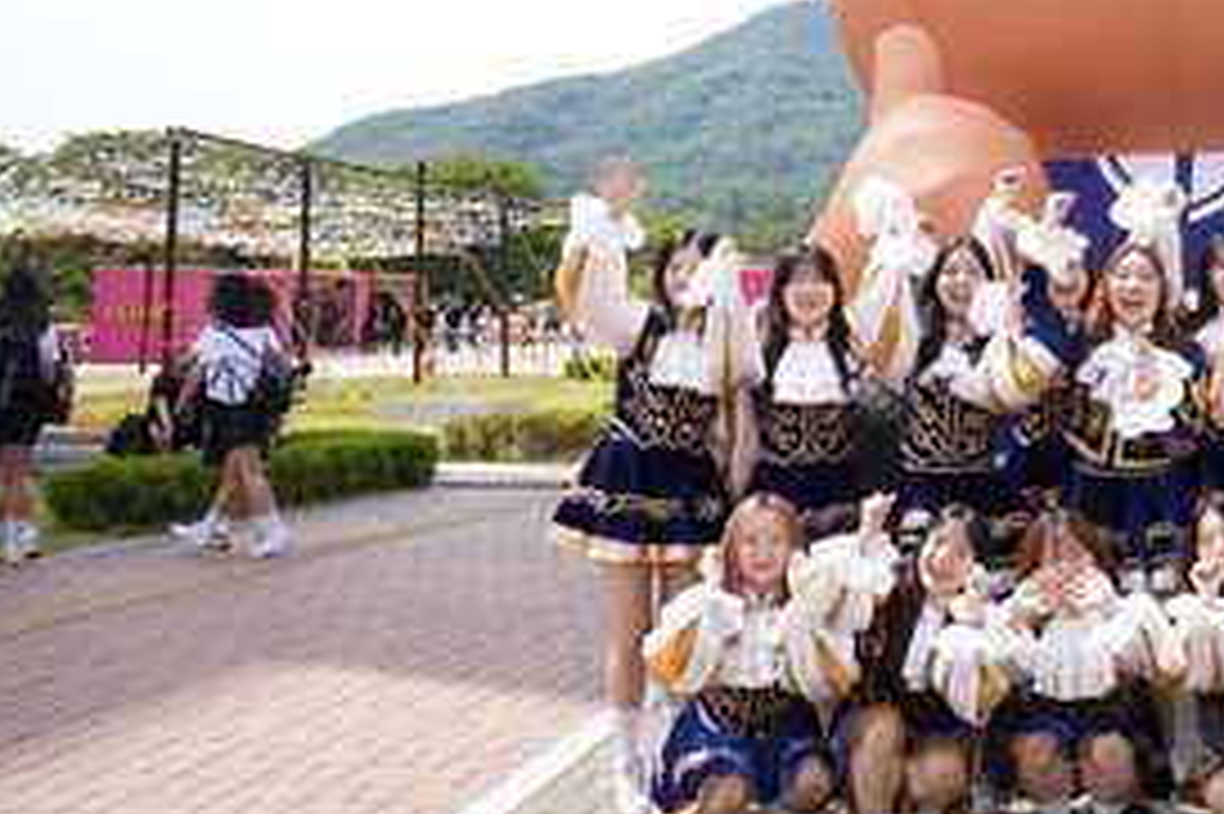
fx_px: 2175
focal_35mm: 64
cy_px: 92
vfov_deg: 20.8
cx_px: 1260
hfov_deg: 29.1
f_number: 8
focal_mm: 29
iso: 500
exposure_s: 1/640
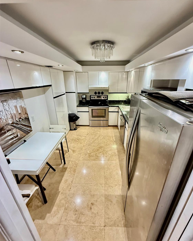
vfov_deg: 96.8
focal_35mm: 15
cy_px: 123
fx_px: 107
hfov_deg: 84.0
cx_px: 99
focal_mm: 2.22
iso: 640
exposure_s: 1/60
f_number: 2.2
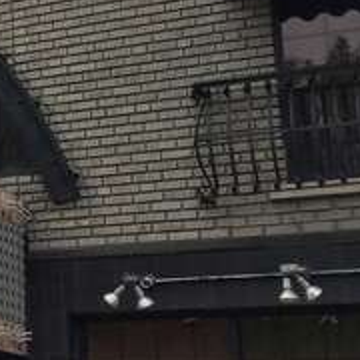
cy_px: 120
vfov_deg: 15.3
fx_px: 1341
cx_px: -254
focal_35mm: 114
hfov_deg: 13.9
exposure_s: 1/1464
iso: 32
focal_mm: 4.15
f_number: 2.2
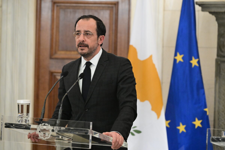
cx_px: 112
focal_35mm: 165
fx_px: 1031
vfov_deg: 8.3
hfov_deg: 12.5
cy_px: 75
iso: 8000
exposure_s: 1/320
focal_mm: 165
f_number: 4.5
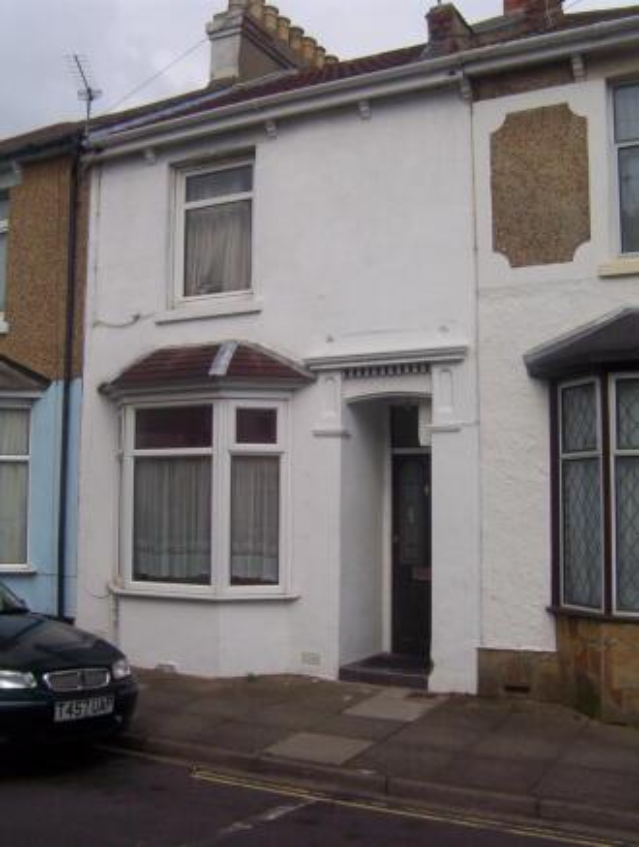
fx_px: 882
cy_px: 424
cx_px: 320
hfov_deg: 39.8
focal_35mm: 36
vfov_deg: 51.2
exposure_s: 1/1044
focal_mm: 5.54
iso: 100
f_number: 5.24
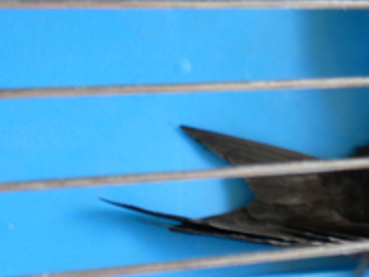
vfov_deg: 13.8
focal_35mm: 107
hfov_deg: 17.9
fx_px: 1141
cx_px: 363
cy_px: 61
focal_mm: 8.2
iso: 250
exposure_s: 1/30
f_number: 4.3
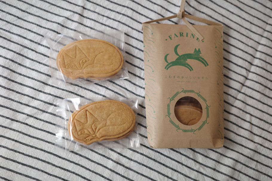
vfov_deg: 33.4
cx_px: 136
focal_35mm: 40
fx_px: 302
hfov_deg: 48.5
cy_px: 90
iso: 250
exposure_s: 1/40
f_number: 2.8
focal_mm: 26
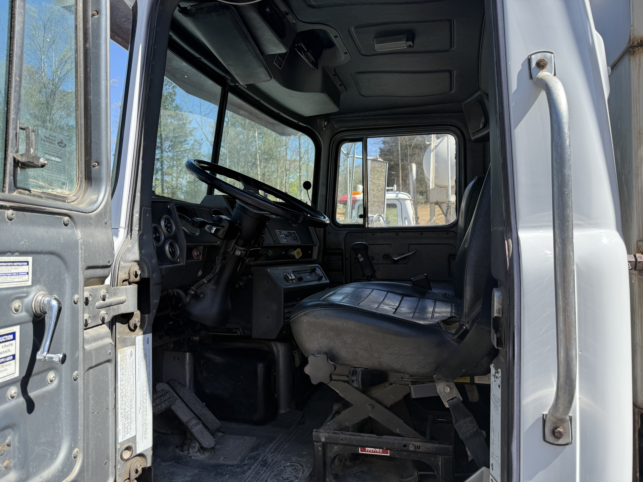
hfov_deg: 71.6
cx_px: 322
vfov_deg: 56.8
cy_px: 241
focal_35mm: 24
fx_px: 446
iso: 100
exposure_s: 1/1901
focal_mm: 6.76
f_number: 1.78
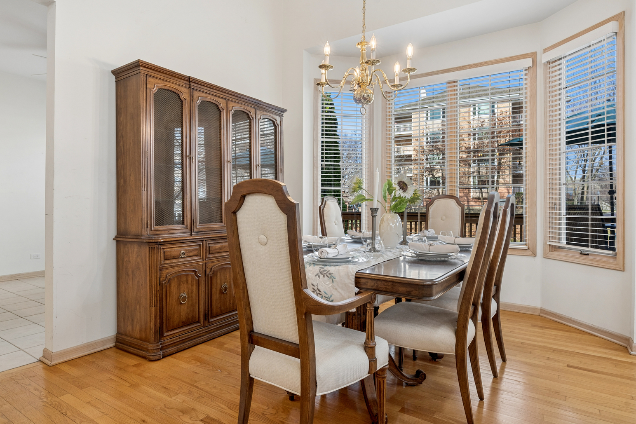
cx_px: 304
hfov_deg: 81.2
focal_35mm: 21
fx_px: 371
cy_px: 208
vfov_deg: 59.5
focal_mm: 20
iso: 400
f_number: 8
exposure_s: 1/50
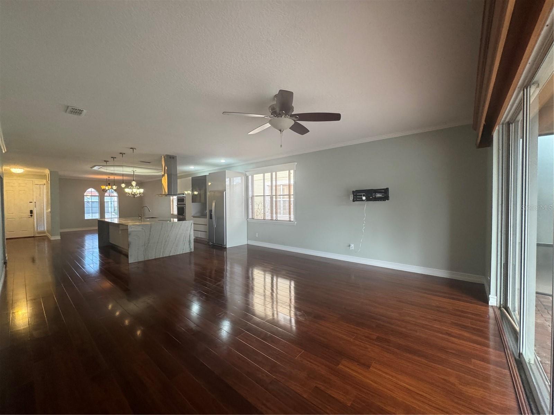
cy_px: 208
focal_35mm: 14
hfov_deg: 102.1
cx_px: 277
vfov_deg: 85.7
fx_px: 224
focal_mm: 2.22
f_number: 2.2
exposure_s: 1/120
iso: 250
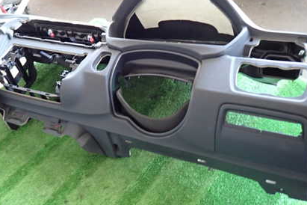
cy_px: 62
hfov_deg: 50.6
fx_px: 324
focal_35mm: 38
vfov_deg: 34.6
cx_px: 133
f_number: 2
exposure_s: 1/30
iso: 250
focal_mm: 4.5
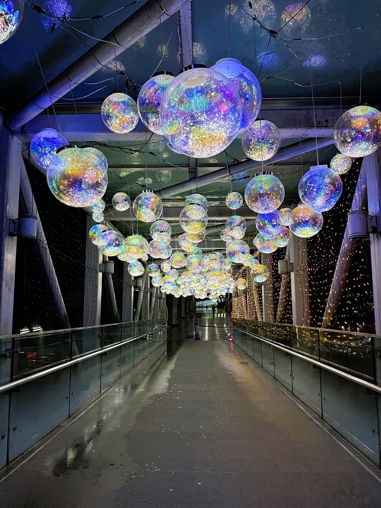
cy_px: 254
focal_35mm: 24
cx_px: 190
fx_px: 352
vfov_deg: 71.6
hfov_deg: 56.8
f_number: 1.78
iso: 80
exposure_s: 1/256
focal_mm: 6.76
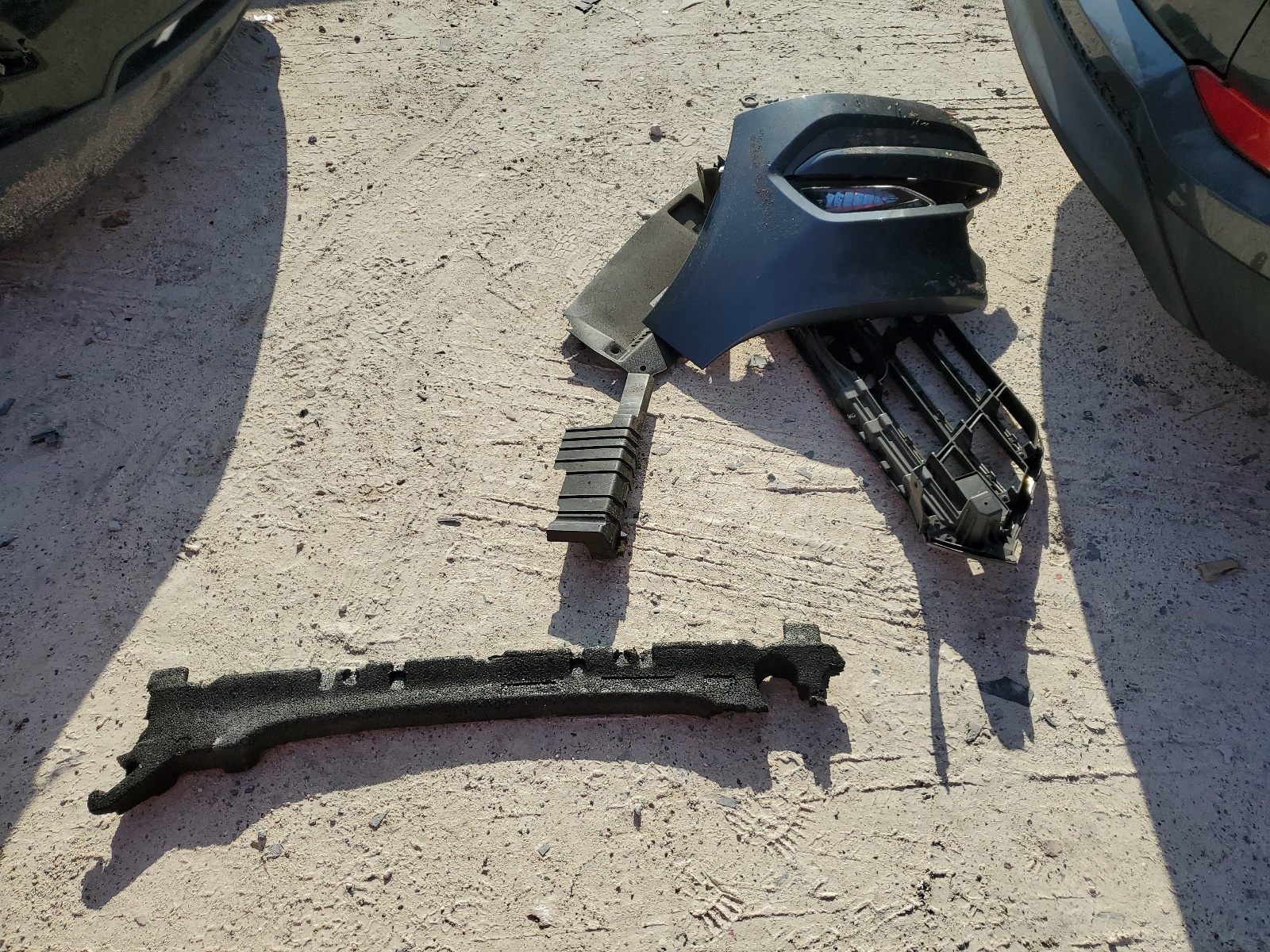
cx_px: 635
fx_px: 954
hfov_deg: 67.3
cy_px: 476
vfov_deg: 53.1
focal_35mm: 26
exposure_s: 1/3333
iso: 50
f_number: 1.5
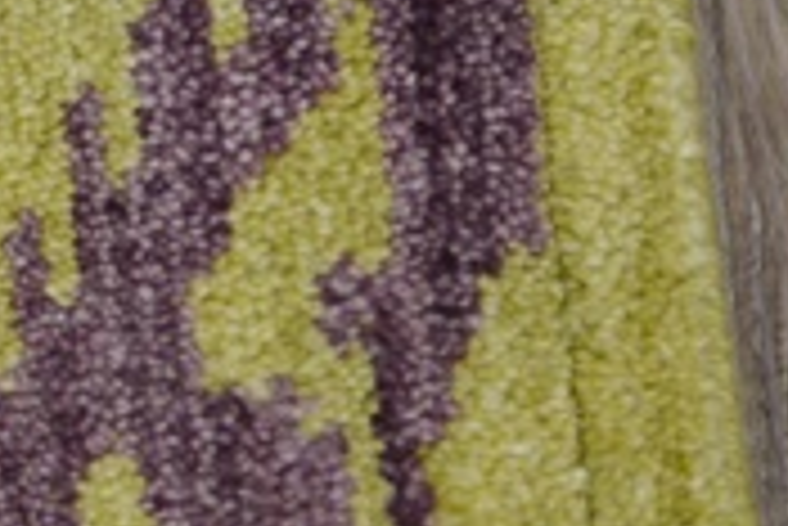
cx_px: -770
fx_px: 6090
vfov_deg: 4.9
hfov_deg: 7.1
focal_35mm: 278
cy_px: -90
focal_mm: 36
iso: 500
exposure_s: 1/60
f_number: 5
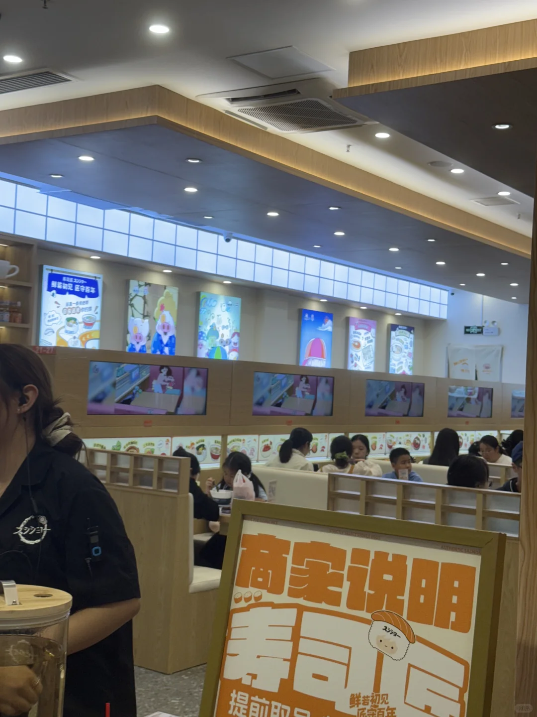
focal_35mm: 48
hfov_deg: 30.3
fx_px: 993
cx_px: 268
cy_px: 358
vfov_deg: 39.7
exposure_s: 1/153
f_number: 1.78
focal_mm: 6.76
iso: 50
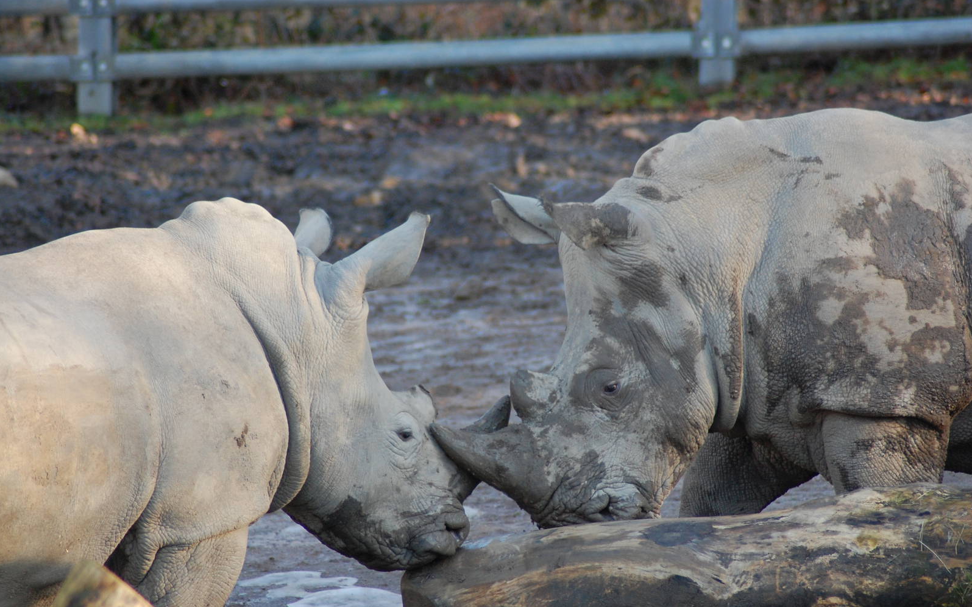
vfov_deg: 4.6
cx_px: 485
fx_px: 7511
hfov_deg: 7.4
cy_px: 323
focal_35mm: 284
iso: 800
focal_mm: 185
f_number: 4.8
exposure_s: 1/320
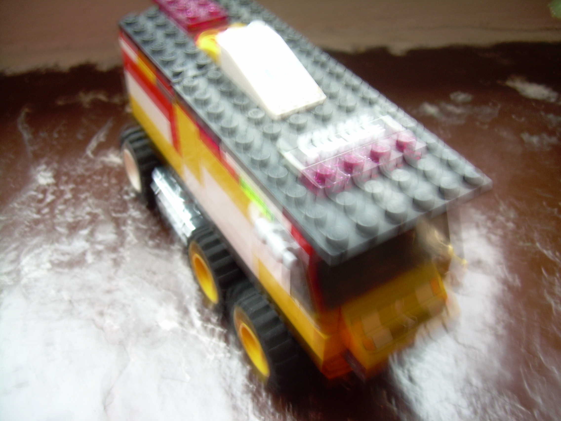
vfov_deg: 37.7
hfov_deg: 49.0
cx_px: 280
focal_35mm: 38
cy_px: 210
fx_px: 616
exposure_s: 1/2.6
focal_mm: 6.3
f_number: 2.8
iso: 65
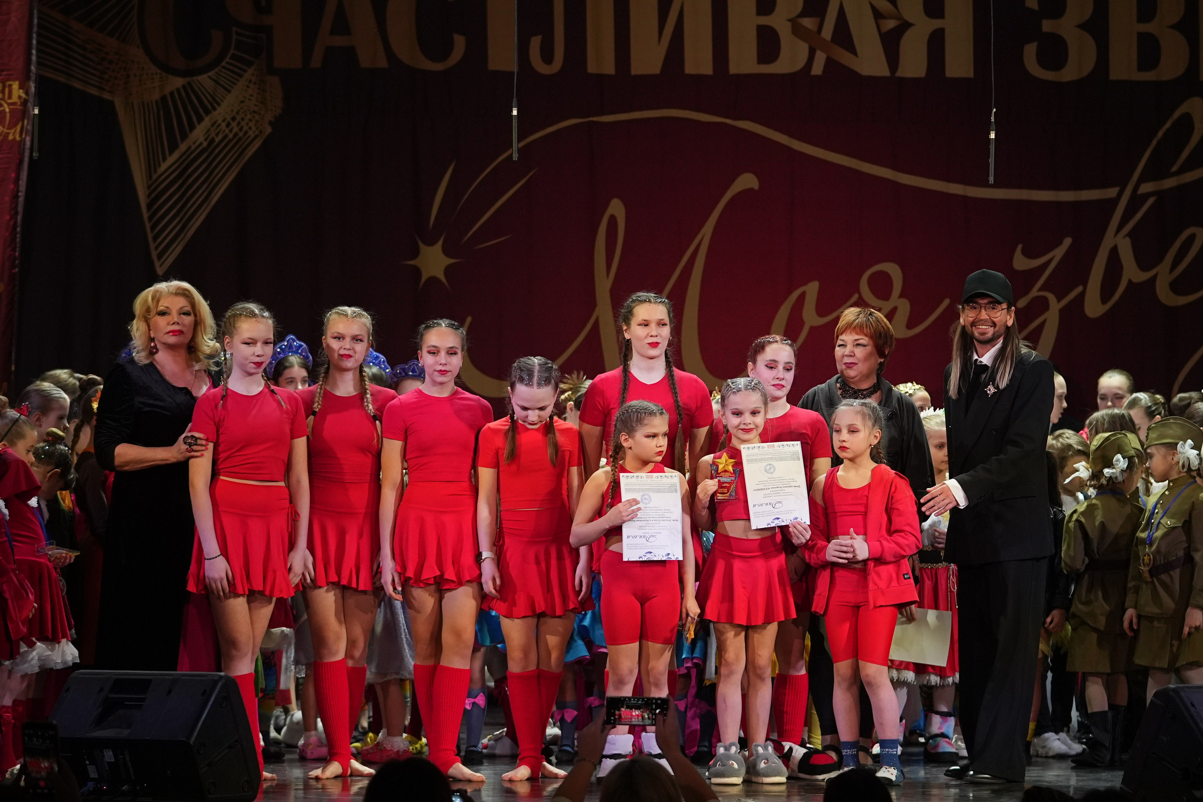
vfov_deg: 12.0
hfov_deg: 17.9
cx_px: 602
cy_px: 401
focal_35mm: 114
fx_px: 3809
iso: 1600
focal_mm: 76
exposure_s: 1/400
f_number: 2.8
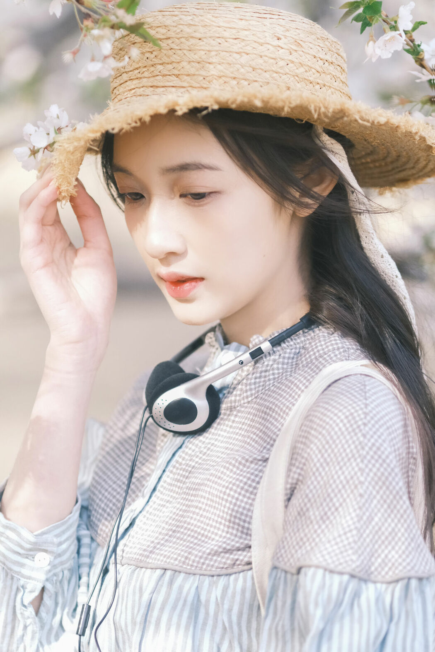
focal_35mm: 203
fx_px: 3679
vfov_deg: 10.1
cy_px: 326
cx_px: 218
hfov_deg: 6.8
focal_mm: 135
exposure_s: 1/4700
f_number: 2
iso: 3200
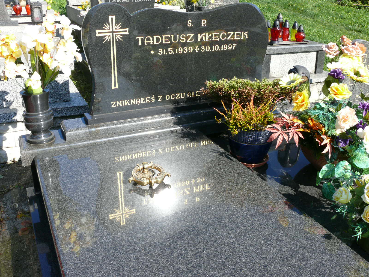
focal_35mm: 35
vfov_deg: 40.7
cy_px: 138
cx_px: 184
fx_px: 373
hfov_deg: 52.6
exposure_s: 1/250
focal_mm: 7.4
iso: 100
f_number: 5.6
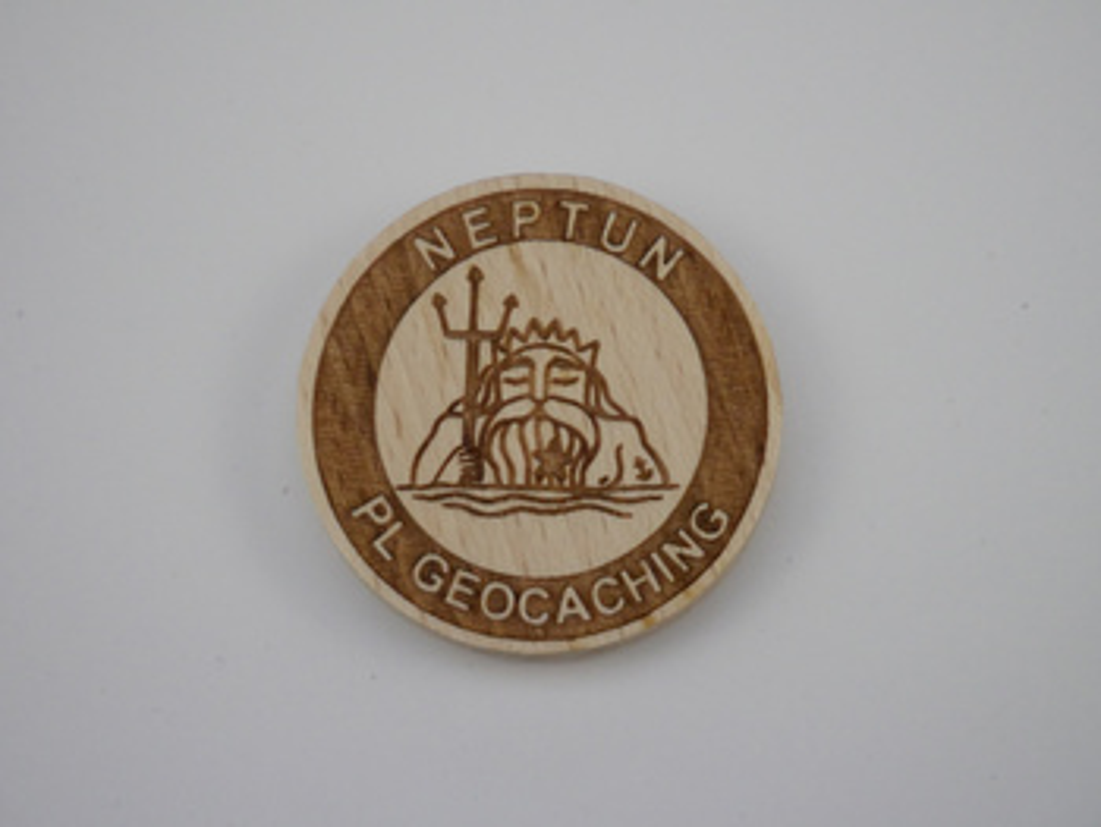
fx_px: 3628
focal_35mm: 114
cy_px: 414
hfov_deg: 17.3
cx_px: 550
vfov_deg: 13.0
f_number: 6.3
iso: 3200
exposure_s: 1/2000
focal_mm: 57
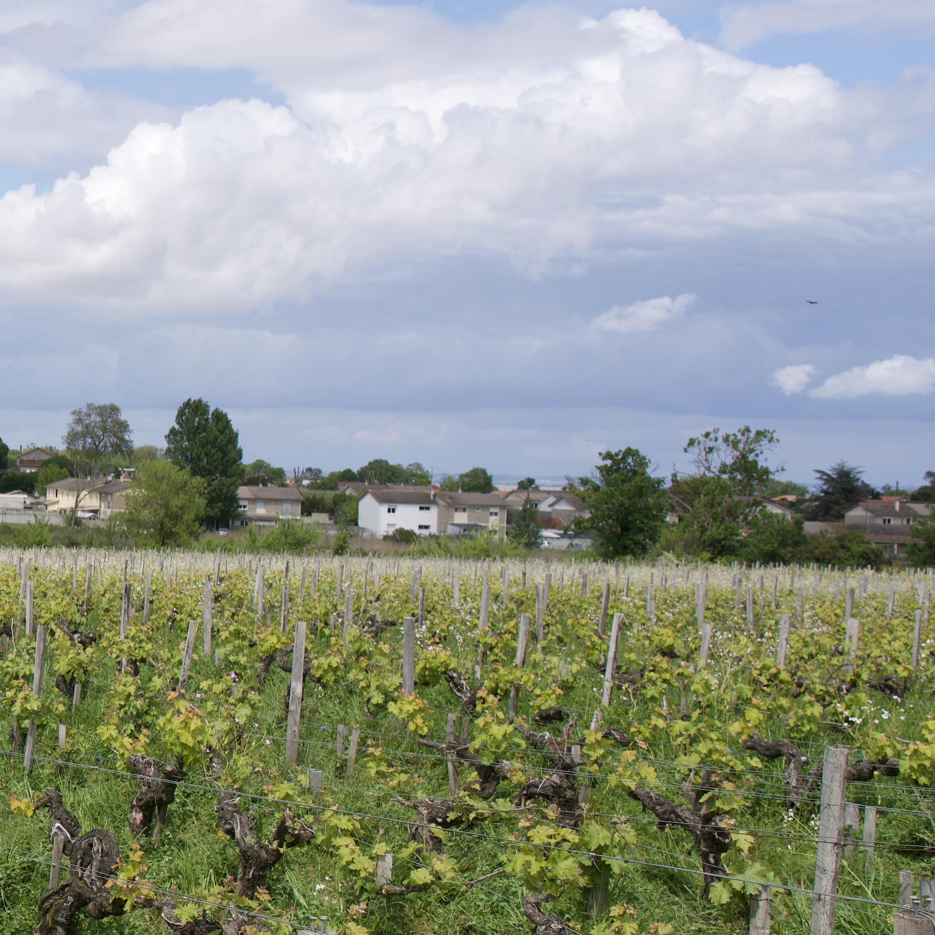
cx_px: -514
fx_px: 2322
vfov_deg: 22.8
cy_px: 515
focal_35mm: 76
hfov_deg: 19.5
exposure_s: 1/1000
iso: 100
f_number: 4.5
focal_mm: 24
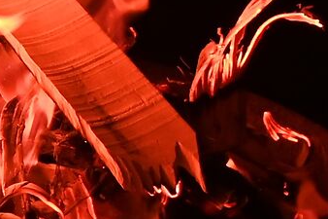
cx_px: -602
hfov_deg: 8.2
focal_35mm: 220
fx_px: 2003
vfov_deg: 6.2
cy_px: -59
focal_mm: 31
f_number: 7.1
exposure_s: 1/200
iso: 1250
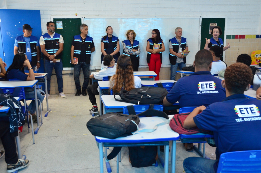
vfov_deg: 39.8
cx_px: 130
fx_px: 239
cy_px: 86
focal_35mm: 33
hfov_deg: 57.3
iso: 1600
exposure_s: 1/60
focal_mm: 22
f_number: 5.6
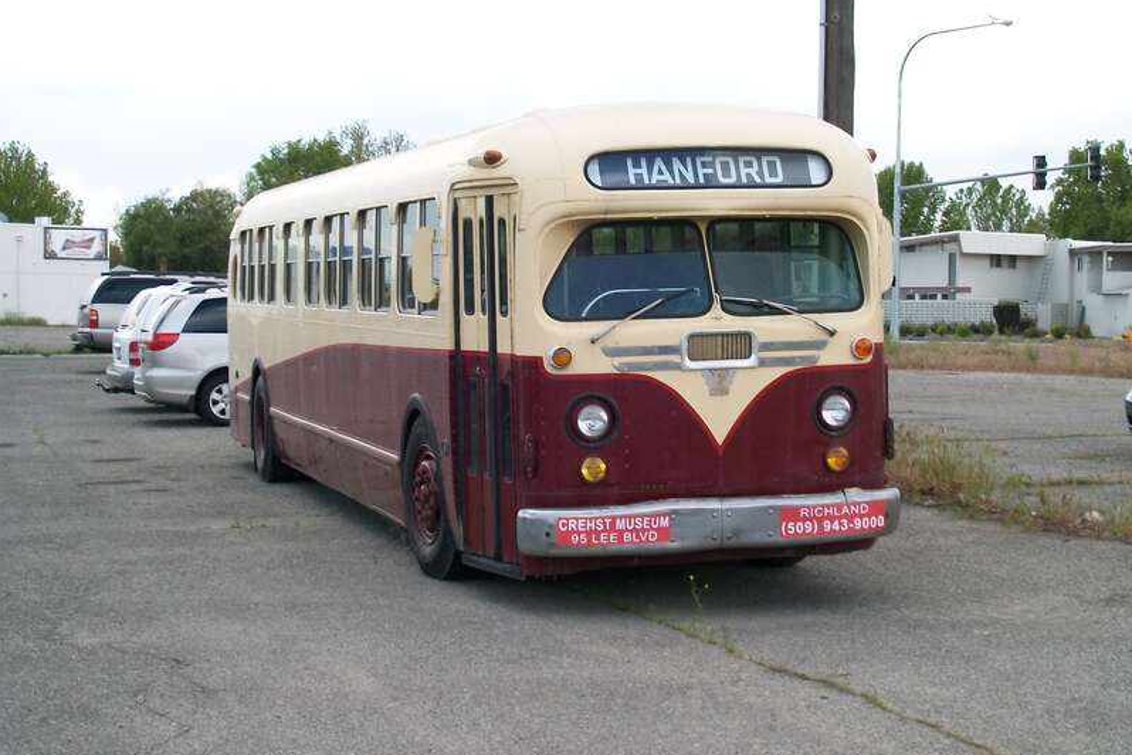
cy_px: 362
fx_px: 2295
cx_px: 566
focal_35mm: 73
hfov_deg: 27.7
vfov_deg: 18.7
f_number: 3.8
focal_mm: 11.6
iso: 80
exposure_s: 1/250
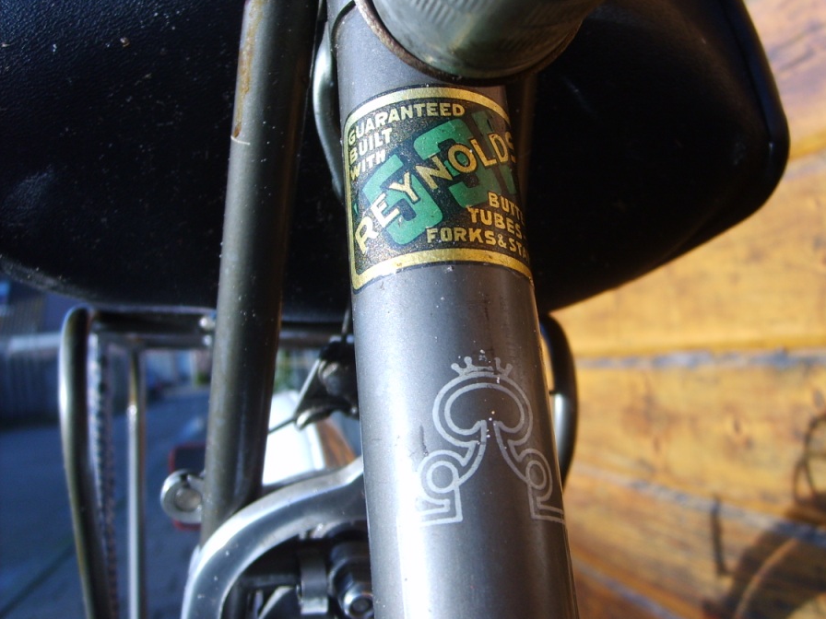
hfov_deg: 46.7
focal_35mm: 40
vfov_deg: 36.0
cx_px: 470
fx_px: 954
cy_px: 302
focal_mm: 5.8
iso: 50
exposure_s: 1/250
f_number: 2.8
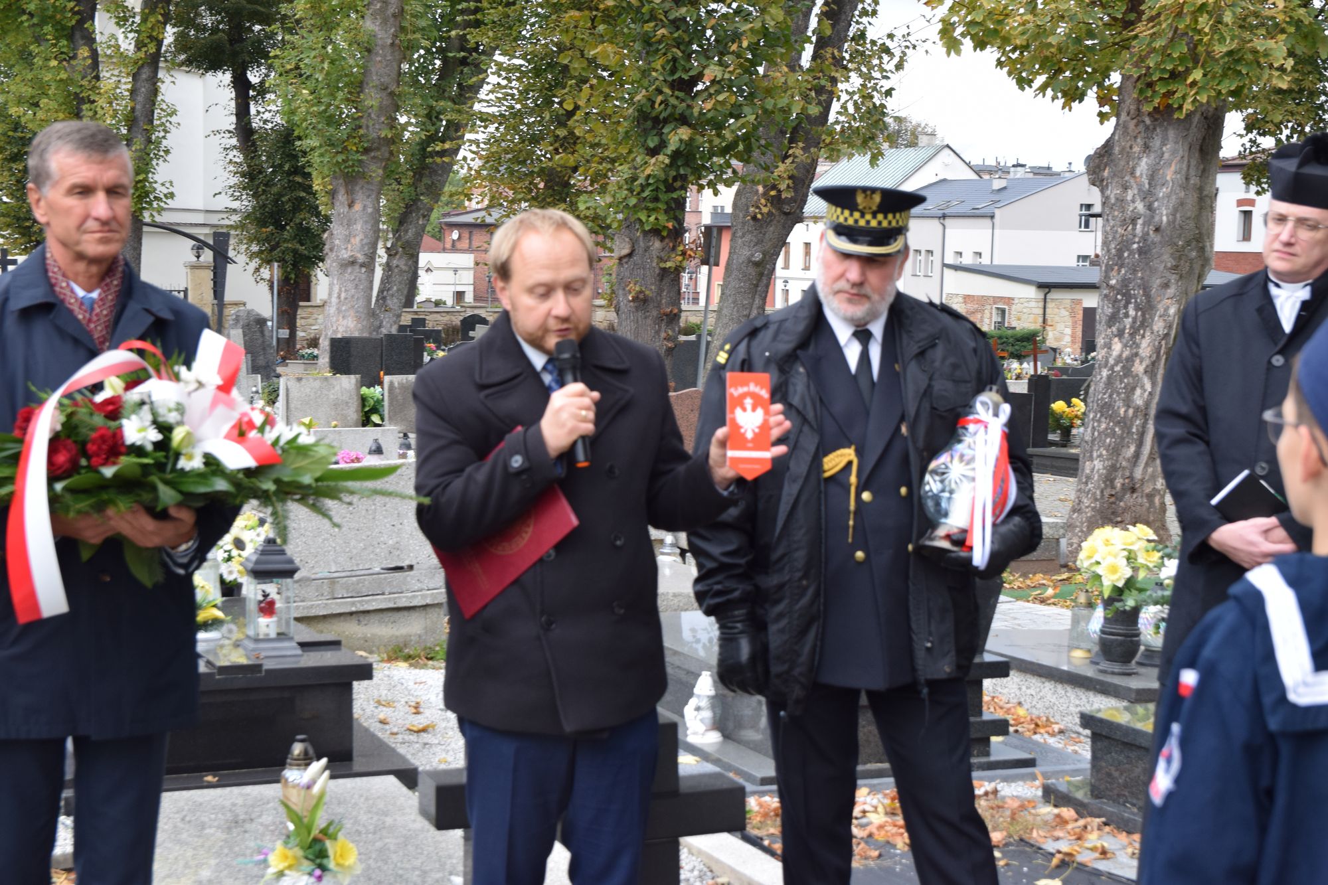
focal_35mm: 60
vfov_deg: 22.6
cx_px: 664
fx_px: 2213
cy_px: 442
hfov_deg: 33.4
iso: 400
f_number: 7.1
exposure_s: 1/200
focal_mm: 40
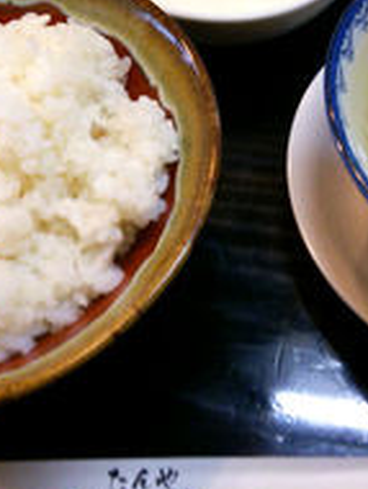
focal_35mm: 63
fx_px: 891
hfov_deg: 23.3
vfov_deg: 30.1
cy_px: 111
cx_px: 232
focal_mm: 4.06
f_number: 1.94
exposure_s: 1/40
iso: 200
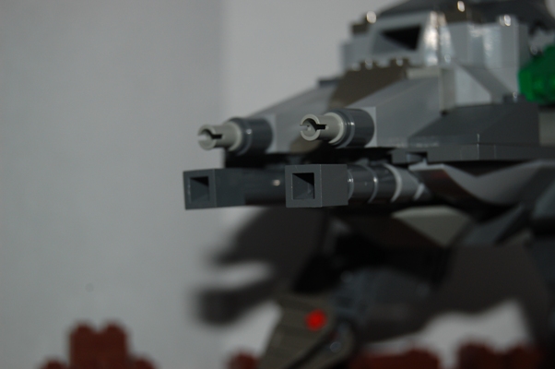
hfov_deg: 24.6
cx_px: 278
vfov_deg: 16.5
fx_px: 1270
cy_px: 184
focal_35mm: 82
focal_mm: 55
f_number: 5.6
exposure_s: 1/125
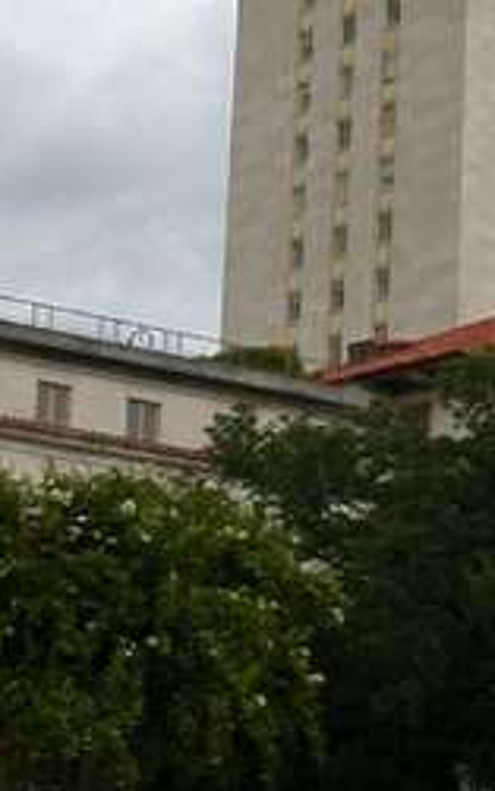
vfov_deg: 16.7
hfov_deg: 10.5
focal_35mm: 125
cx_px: 381
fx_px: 2697
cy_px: 353
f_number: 4.5
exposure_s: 1/449
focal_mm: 5.6
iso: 100
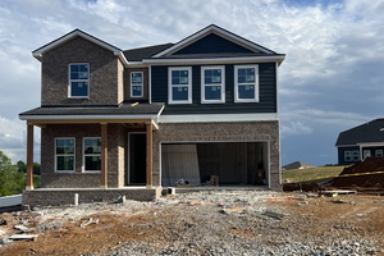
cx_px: 169
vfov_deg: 36.7
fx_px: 384
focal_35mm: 36
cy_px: 154
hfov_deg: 53.0
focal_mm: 5.7
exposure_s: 1/4444
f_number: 1.5
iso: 50
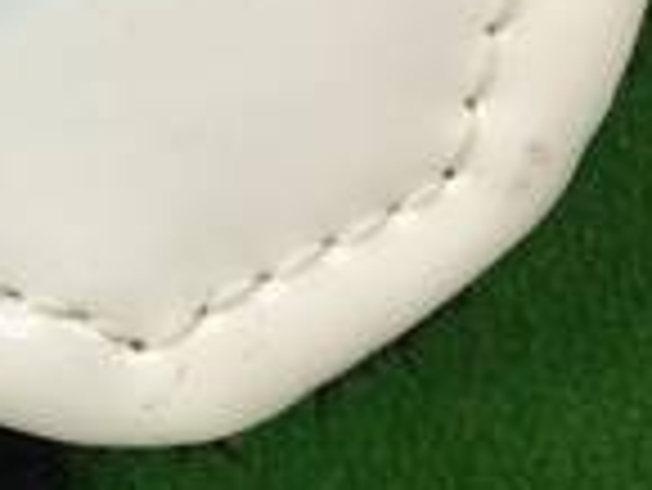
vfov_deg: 10.5
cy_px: -207
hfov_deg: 13.5
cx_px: -333
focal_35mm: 137
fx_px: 2583
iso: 40
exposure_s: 1/30
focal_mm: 3.3
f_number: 2.4
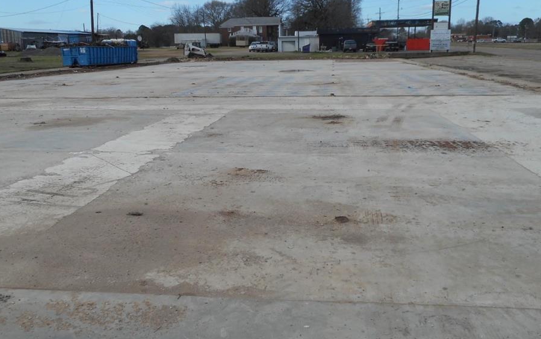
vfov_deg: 36.3
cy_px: 166
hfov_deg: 55.3
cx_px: 265
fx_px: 516
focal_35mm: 35
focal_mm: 5.2
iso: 80
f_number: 4
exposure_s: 1/640
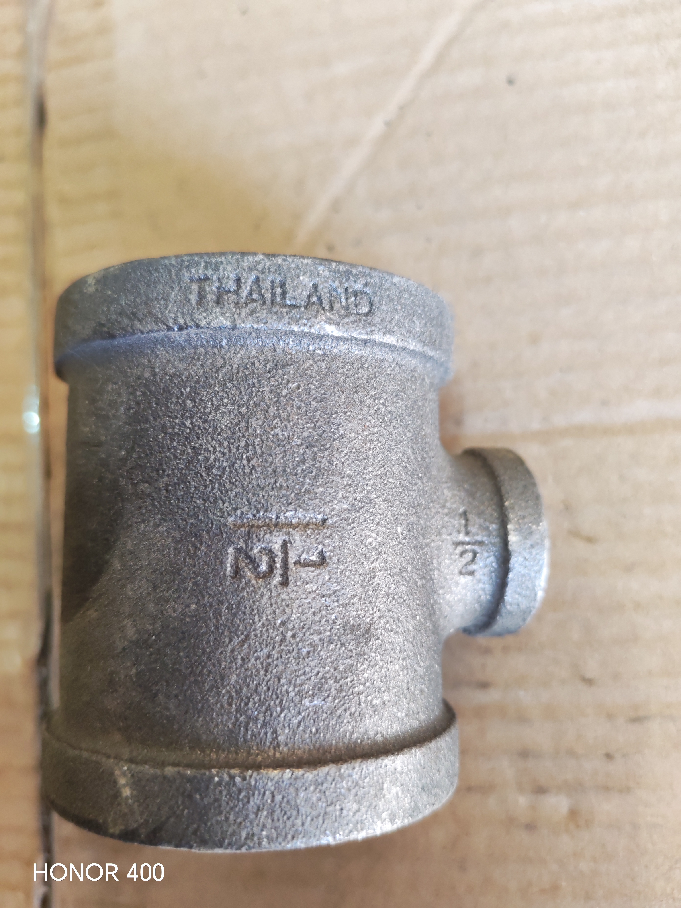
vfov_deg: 65.3
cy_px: 454
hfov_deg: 51.4
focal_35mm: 27
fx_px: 708
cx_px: 340
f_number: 1.9
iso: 1000
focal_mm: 6.12
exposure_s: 1/100
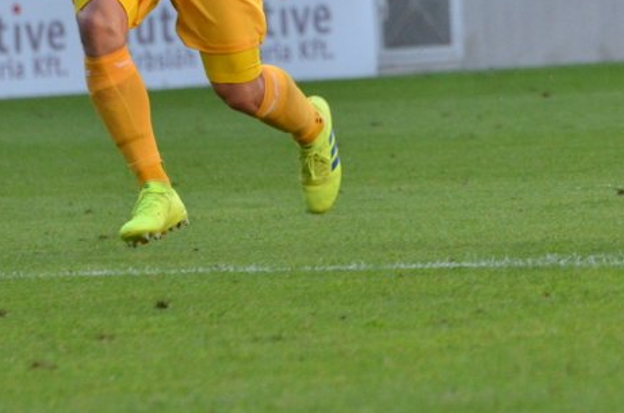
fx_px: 13505
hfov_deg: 2.6
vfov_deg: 1.8
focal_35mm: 781
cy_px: -44
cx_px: 719
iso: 1250
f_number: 5.3
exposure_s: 1/1000
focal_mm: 200
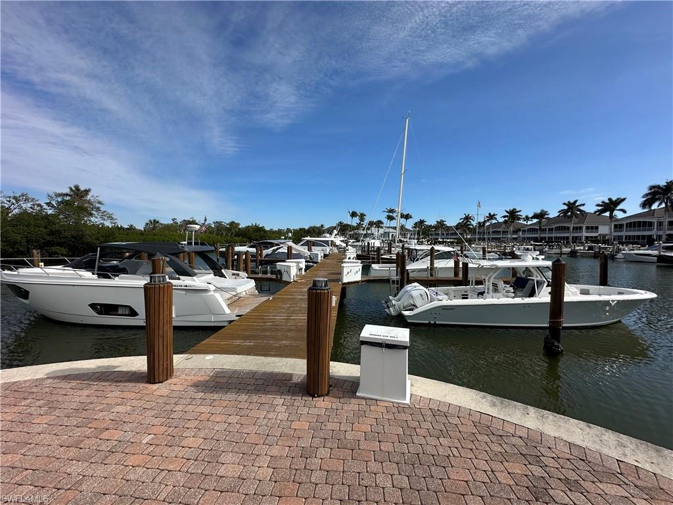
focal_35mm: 14
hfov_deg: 102.1
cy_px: 252
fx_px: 272
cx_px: 336
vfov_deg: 85.7
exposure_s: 1/2681
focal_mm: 2.22
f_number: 2.2
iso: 40
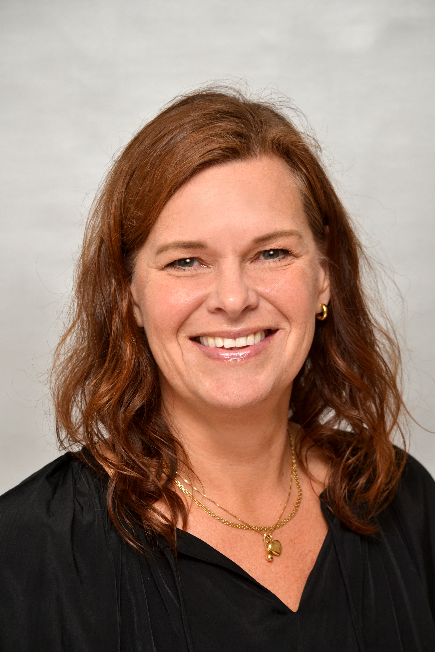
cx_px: 218
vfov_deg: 17.5
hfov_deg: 11.7
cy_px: 326
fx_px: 2120
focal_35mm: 117
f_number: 5.6
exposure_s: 1/60
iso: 200
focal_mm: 78
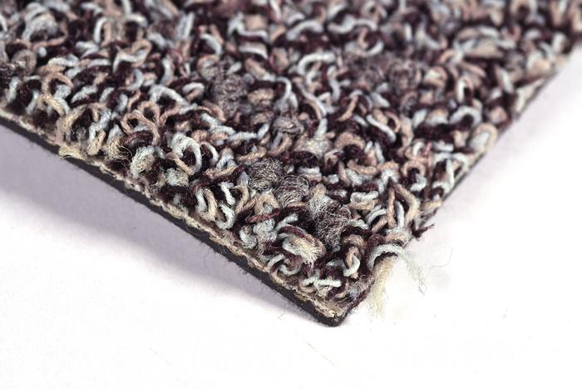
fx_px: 2547
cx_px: 291
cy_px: 194
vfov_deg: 8.7
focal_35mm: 158
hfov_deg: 13.0
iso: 320
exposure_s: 1/100
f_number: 11
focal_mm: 105
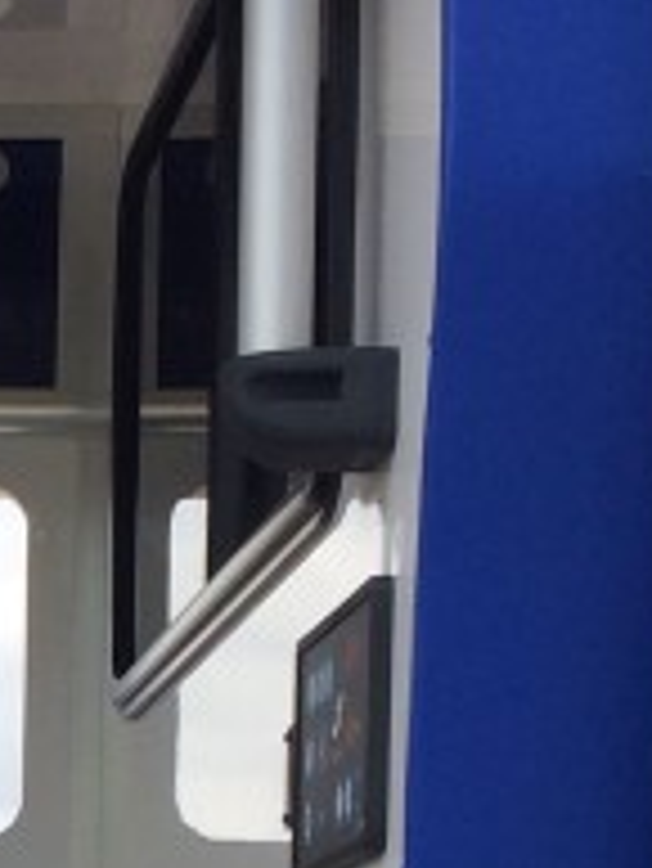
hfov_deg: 8.8
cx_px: -486
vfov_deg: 11.6
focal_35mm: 162
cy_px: 1345
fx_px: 4064
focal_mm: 4.15
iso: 32
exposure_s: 1/1080
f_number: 2.2
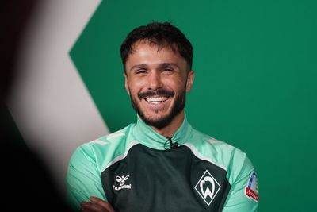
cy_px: 106
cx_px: 158
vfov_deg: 8.7
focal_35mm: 157
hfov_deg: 13.1
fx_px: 1383
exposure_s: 1/320
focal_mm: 105
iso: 1000
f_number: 2.8
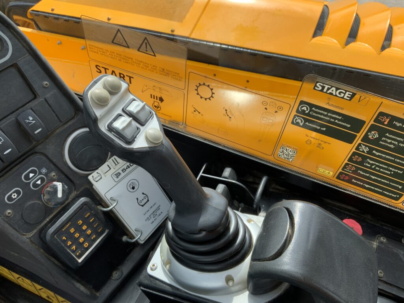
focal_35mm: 29
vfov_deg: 48.2
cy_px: 152
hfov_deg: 61.7
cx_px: 202
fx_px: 338
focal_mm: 3
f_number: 1.8
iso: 16
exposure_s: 1/425
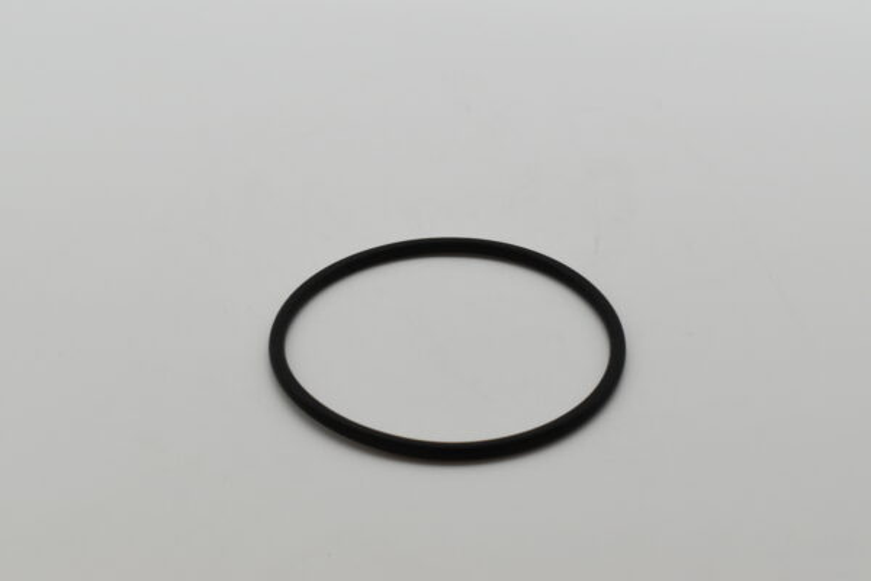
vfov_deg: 21.6
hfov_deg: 31.9
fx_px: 1524
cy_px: 290
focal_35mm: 63
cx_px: 436
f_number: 8
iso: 1600
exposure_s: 1/2500
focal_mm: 42
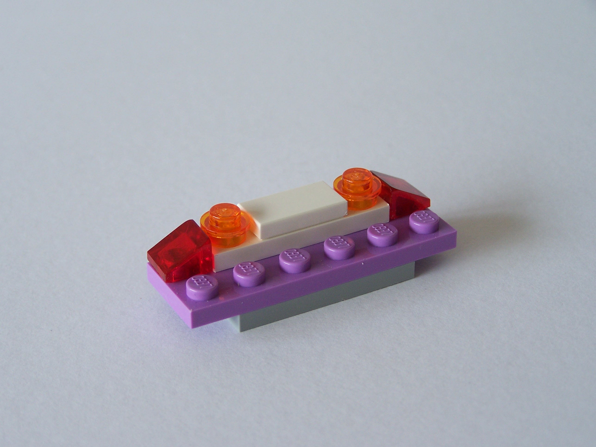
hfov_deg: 23.8
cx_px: 298
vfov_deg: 18.0
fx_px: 1412
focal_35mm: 82
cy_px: 224
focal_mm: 13.7
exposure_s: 1/45
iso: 100
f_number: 3.2
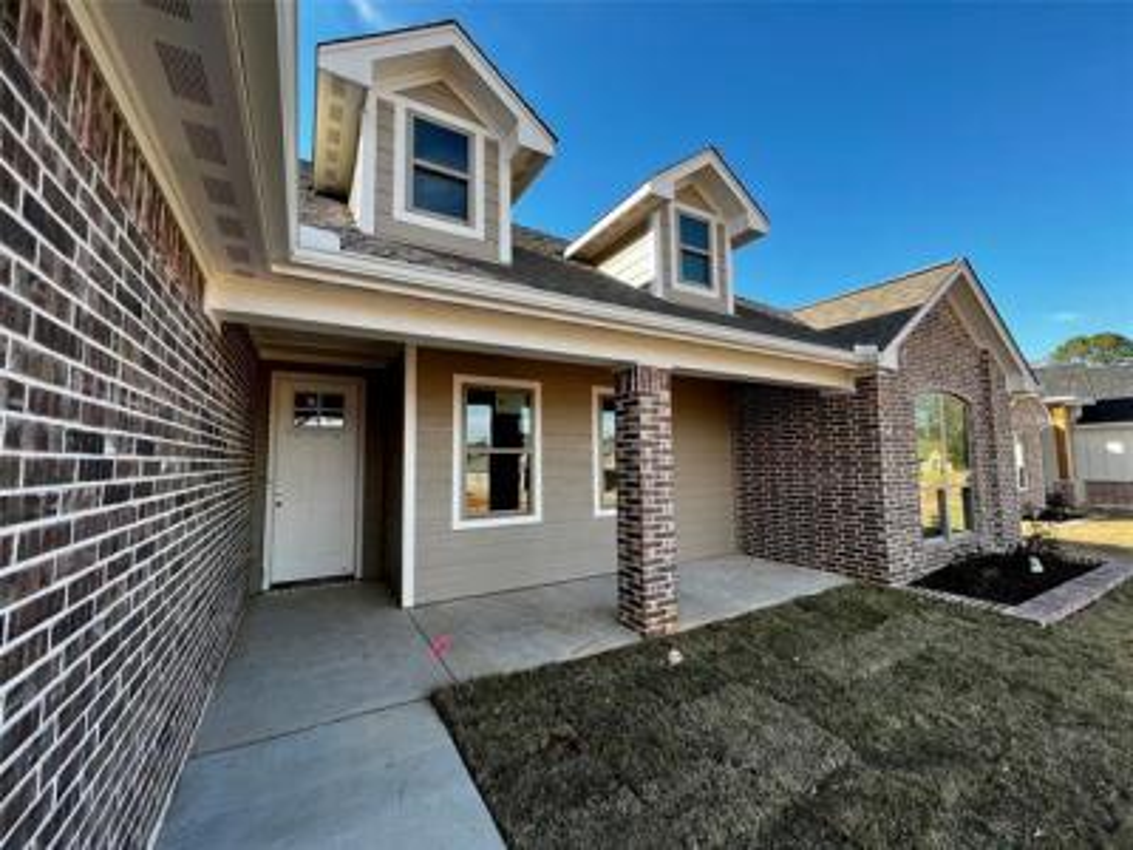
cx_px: 566
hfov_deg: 106.2
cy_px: 425
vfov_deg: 89.9
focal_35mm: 13
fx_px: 425
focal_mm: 1.57
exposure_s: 1/339
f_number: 1.8
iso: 32
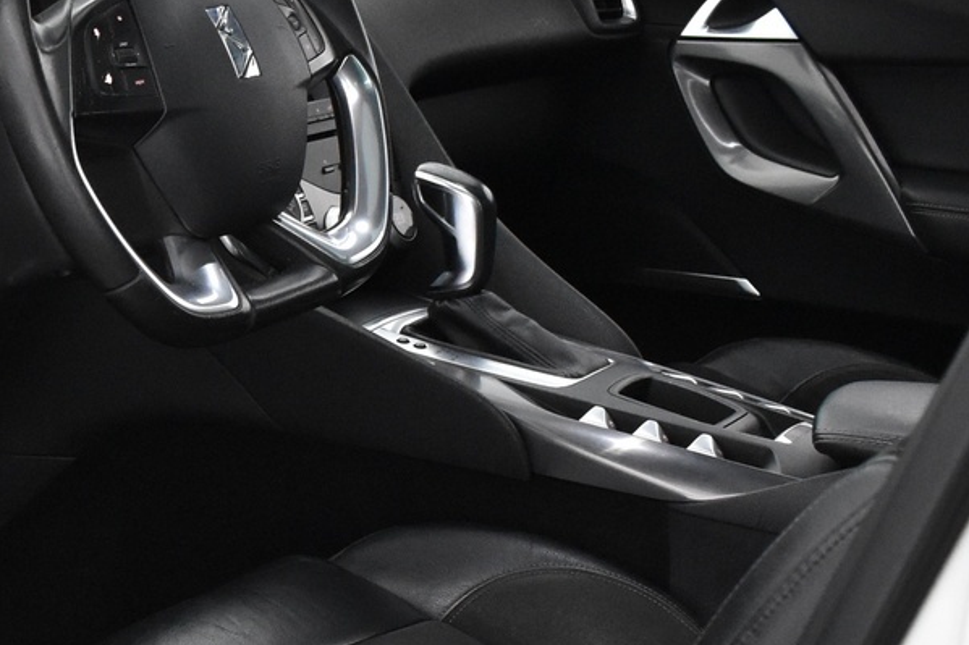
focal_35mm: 73
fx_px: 1964
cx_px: -51
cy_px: 553
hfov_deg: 26.0
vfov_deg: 18.4
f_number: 4
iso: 3200
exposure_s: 1/60
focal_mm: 18
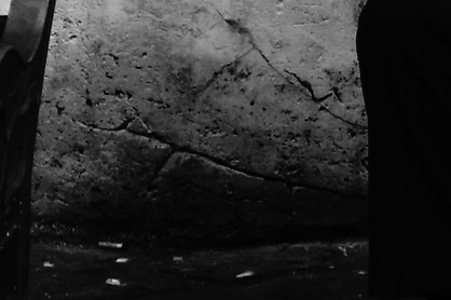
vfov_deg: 4.1
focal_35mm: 336
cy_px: -141
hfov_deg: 5.9
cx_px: 1148
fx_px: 4204
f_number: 5.6
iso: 200
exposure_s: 1/80
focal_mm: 39
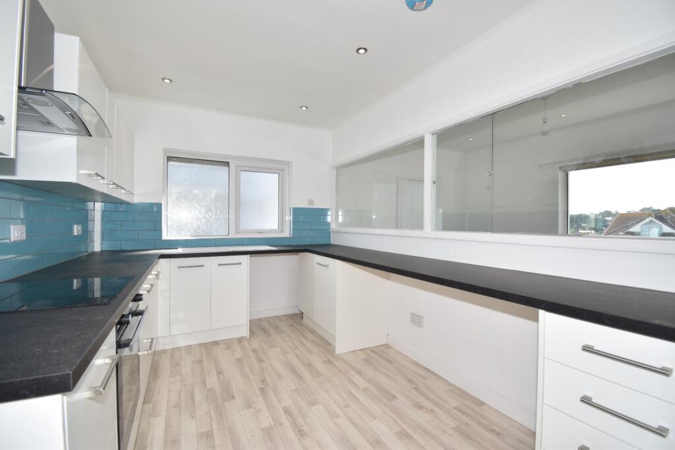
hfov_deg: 100.4
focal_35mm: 15
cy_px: 225
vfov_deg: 77.3
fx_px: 281
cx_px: 338
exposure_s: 1/125
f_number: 4.5
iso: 100
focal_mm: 10
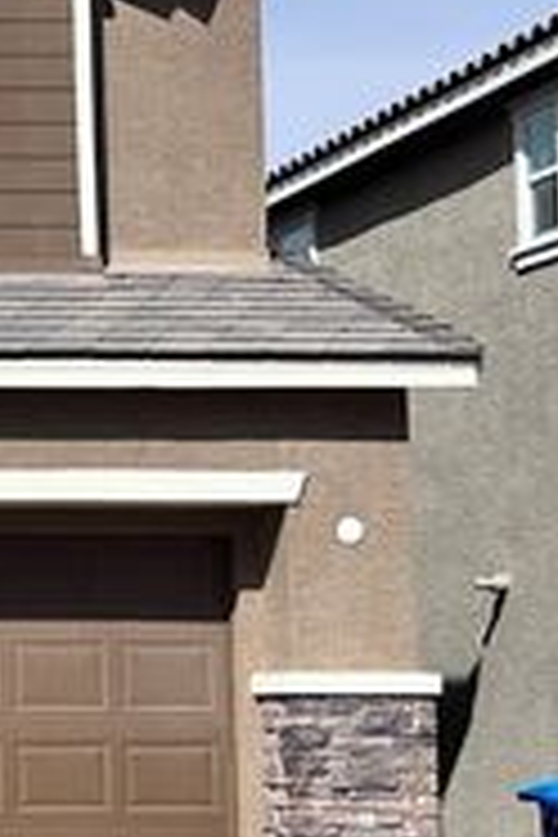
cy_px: 349
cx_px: -464
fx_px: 3115
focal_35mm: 134
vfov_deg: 15.3
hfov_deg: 9.7
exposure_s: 1/6623
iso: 64
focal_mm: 6.86
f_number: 1.78
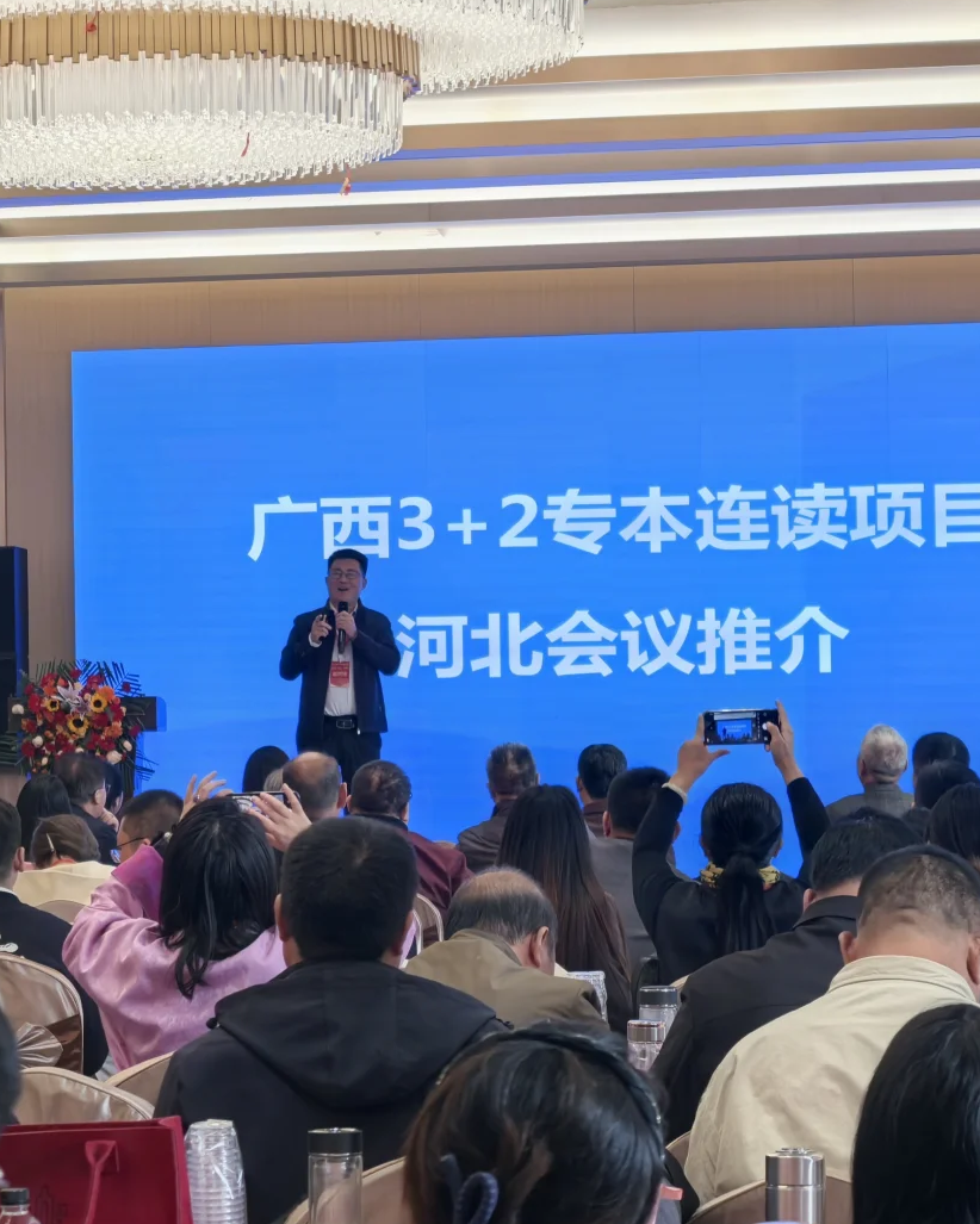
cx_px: 289
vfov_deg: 14.8
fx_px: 4712
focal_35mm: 130
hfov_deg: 11.9
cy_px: 635
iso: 50
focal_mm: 15
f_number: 2.1
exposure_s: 1/113
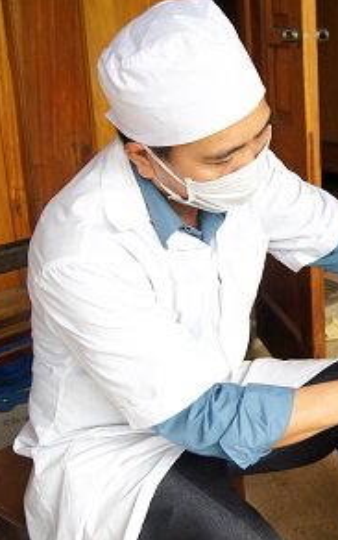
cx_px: 390
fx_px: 691
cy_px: 273
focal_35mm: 47
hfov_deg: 25.1
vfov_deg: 42.6
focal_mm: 20
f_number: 4
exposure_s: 1/160
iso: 500
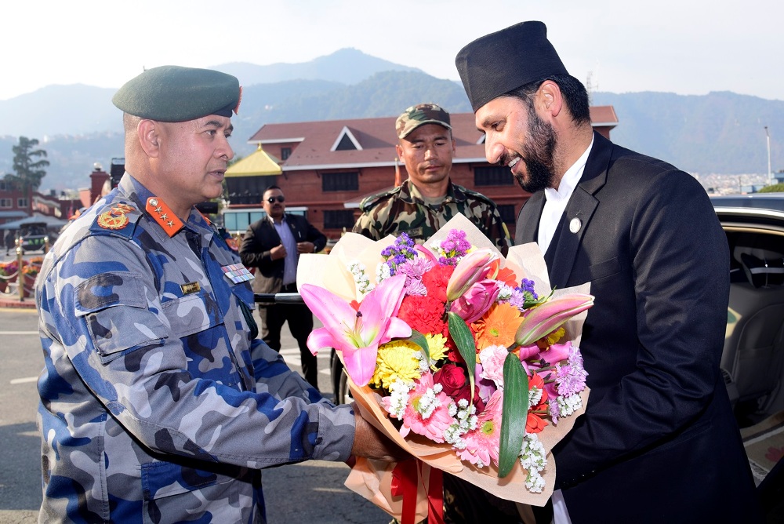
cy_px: 262
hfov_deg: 73.7
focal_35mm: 24
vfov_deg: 53.2
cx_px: 392
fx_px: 523
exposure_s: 1/200
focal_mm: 24
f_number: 7.1
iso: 160
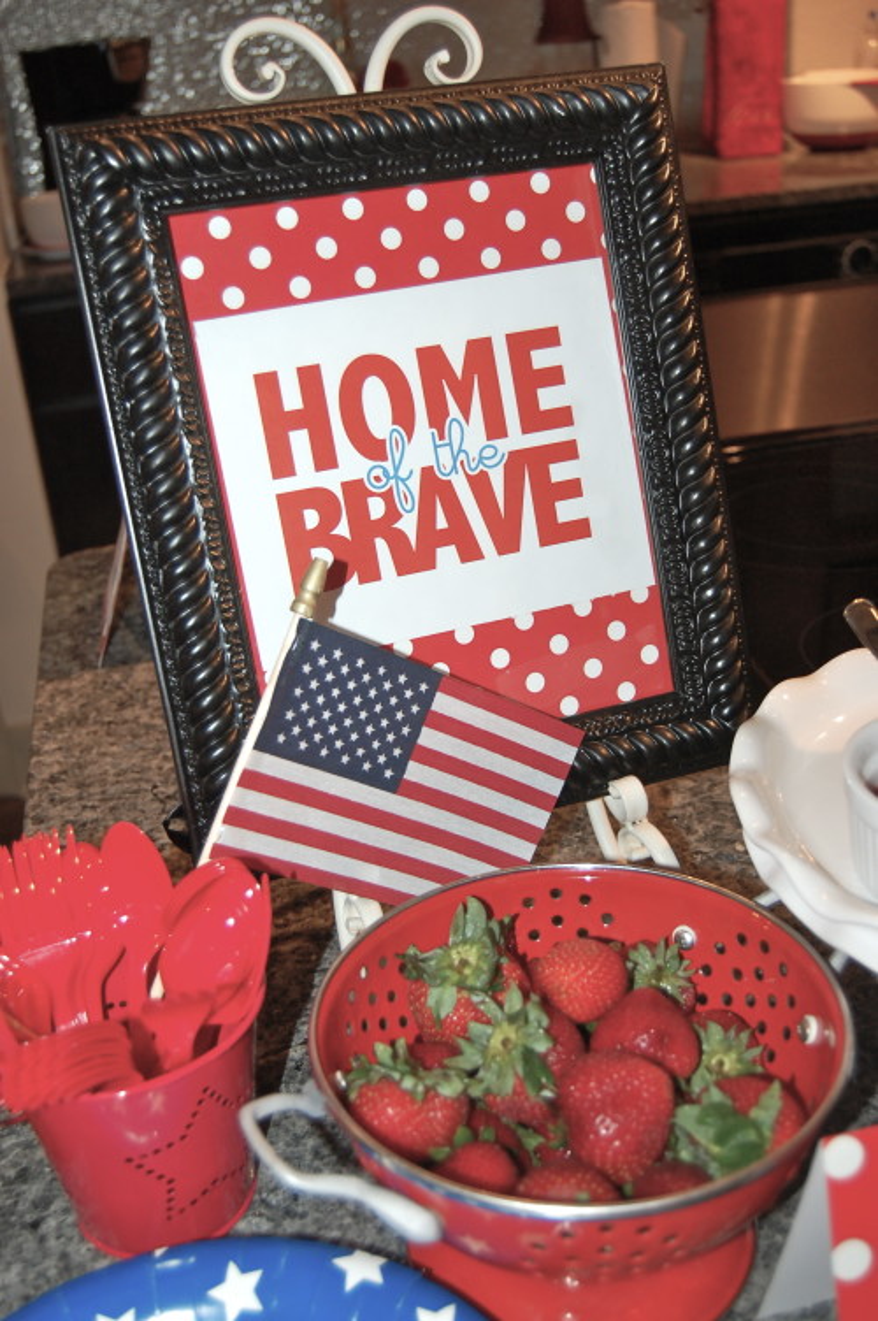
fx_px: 1429
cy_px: 660
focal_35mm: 39
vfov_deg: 49.6
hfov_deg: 34.1
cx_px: 439
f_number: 4
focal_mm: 26
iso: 400
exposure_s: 1/60
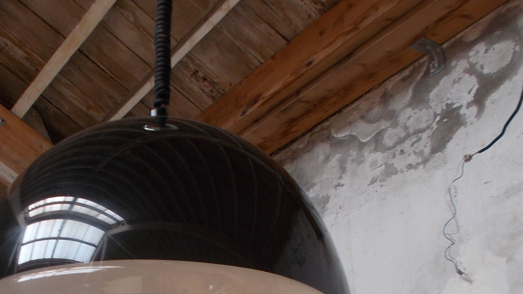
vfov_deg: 19.2
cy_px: 322
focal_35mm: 60
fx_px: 832
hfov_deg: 34.5
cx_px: 167
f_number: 3.4
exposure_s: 1/25
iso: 80
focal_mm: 5.3
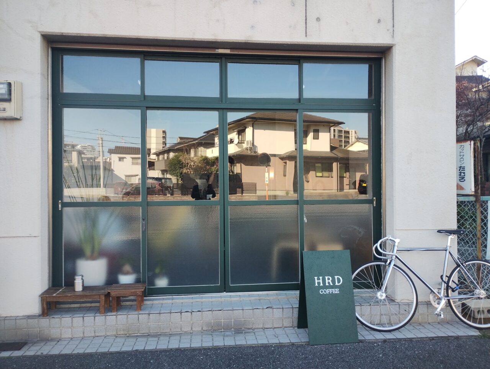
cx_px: 245
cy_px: 184
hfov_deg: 63.4
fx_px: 397
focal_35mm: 28
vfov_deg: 49.9
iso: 170
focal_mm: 4.27
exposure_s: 1/100
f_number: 1.8
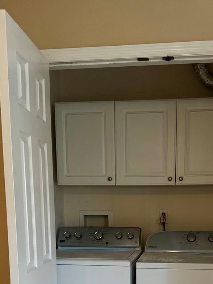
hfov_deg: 30.7
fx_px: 386
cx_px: 136
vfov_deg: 37.6
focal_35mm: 47
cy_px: 259
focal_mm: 6.76
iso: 200
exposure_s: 1/120
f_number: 1.78
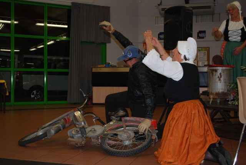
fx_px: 308
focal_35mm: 45
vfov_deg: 30.0
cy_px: 82
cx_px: 123
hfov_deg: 43.5
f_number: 4.8
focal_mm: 30
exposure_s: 1/60
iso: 200
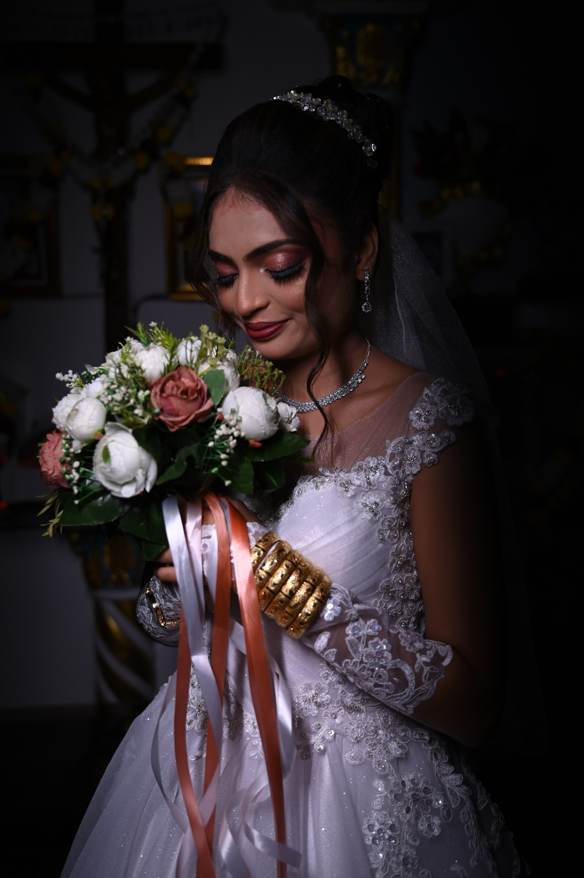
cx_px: 292
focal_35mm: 35
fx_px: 853
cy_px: 439
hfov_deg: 37.8
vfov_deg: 54.5
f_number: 2.8
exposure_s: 1/125
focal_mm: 35
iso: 500
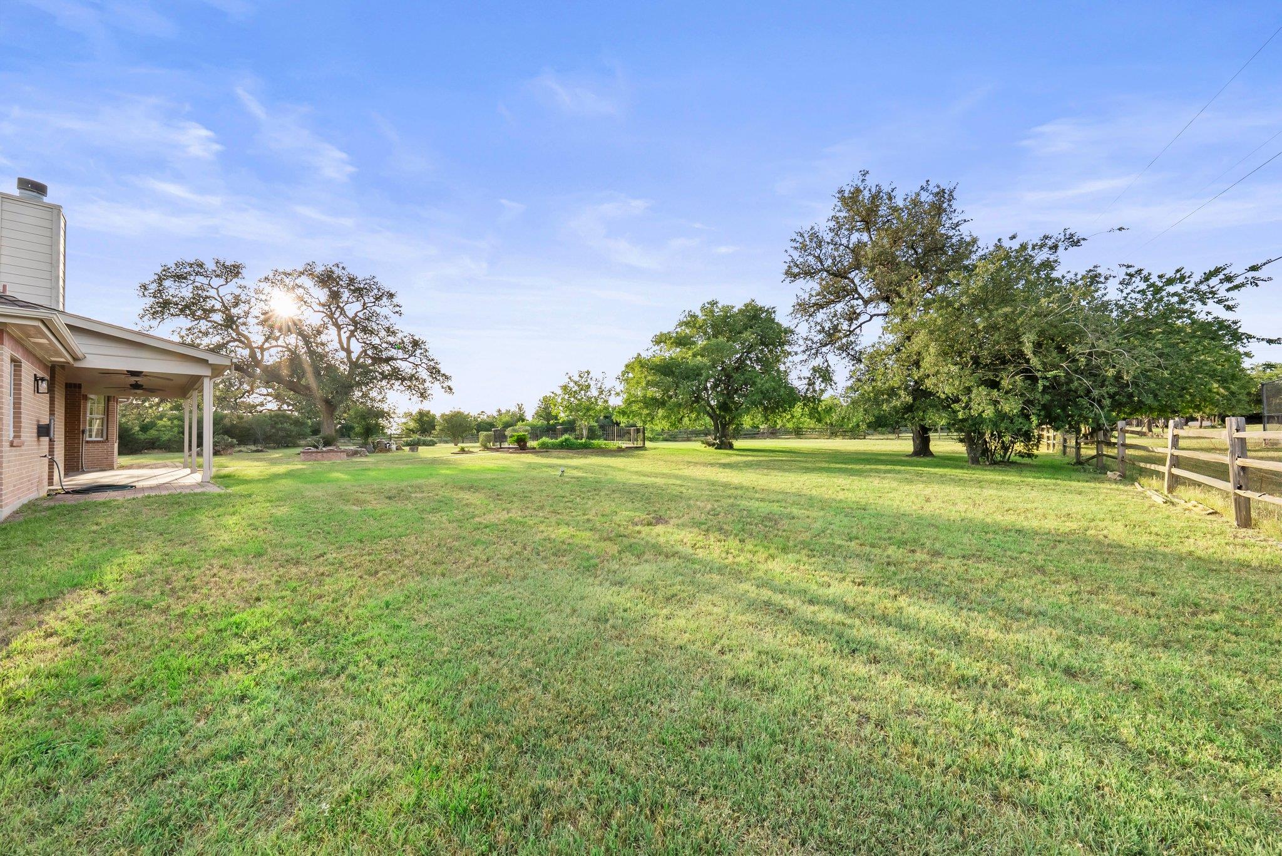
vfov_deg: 90.1
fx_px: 427
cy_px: 428
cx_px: 641
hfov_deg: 112.6
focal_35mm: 12
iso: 160
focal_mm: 12
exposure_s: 1/60
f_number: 11
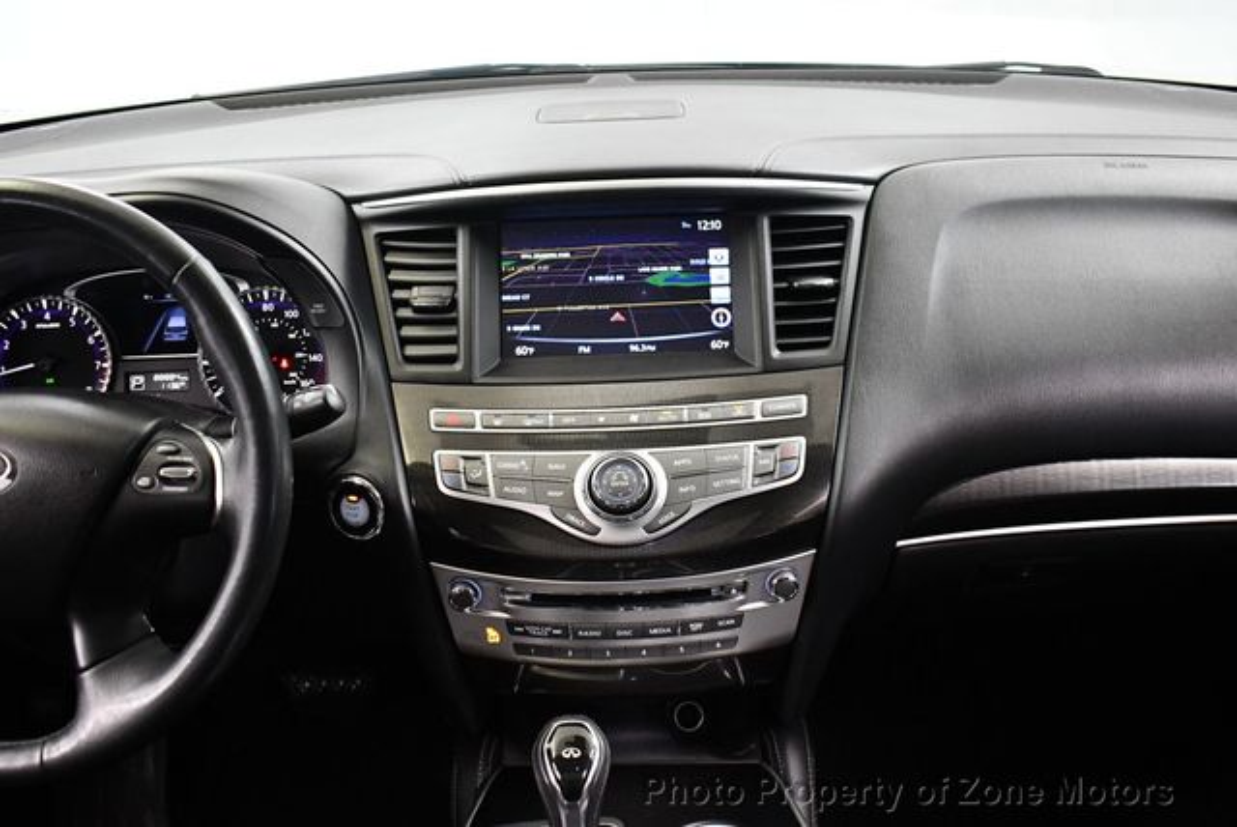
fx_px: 1238
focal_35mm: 36
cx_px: 618
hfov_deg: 53.1
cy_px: 414
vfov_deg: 36.9
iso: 3200
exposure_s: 1/80
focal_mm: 18
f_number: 3.5
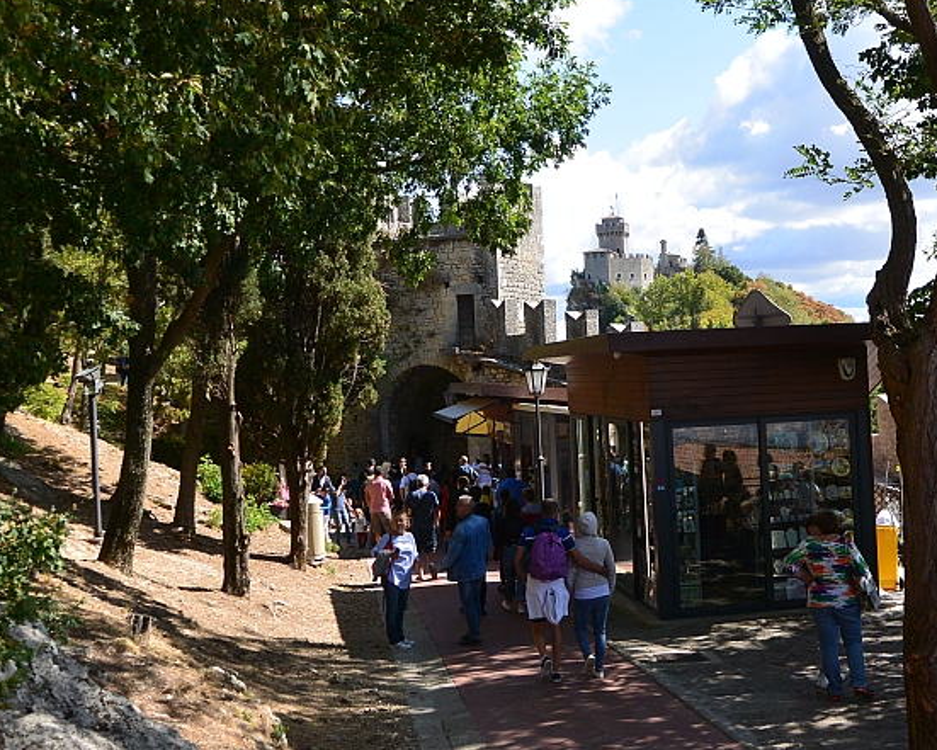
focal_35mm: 49
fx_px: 1359
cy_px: 319
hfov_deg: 37.4
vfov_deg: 30.8
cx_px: 670
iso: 160
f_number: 4.5
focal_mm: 13.6
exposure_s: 1/640
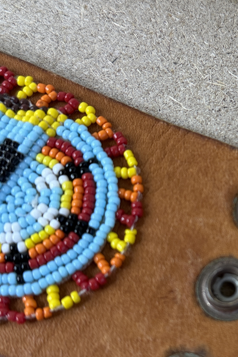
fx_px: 595
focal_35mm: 60
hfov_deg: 21.5
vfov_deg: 33.3
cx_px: 261
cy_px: 219
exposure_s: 1/120
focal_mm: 6.76
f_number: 1.78
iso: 125
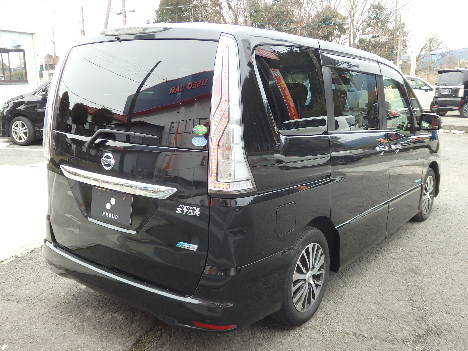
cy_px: 176
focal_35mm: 33
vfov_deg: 42.9
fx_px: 446
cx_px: 234
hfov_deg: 55.4
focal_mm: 6
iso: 125
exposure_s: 1/40
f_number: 3.4
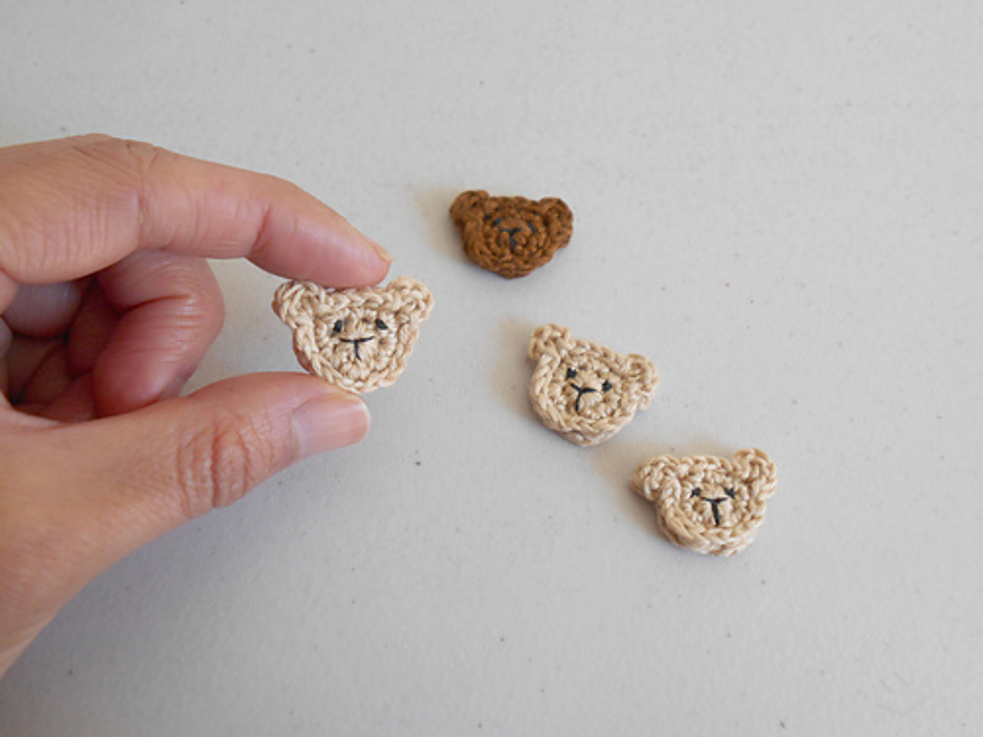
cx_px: 492
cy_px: 368
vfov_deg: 41.8
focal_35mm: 34
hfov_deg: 54.0
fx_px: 966
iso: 140
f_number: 3.6
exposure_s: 1/30
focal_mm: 5.8
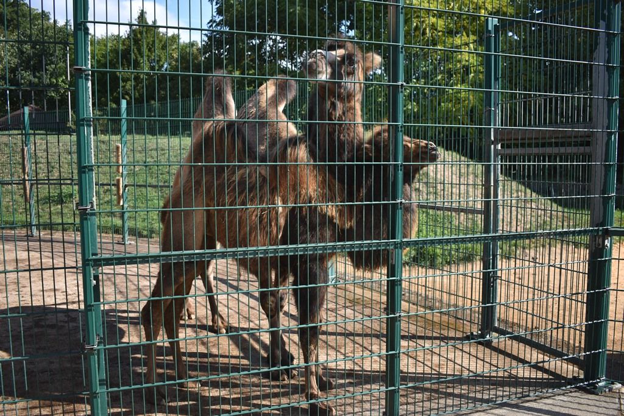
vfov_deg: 41.7
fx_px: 546
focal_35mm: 32
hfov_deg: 59.5
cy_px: 208
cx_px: 312
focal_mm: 21
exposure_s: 1/500
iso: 100
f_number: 3.8
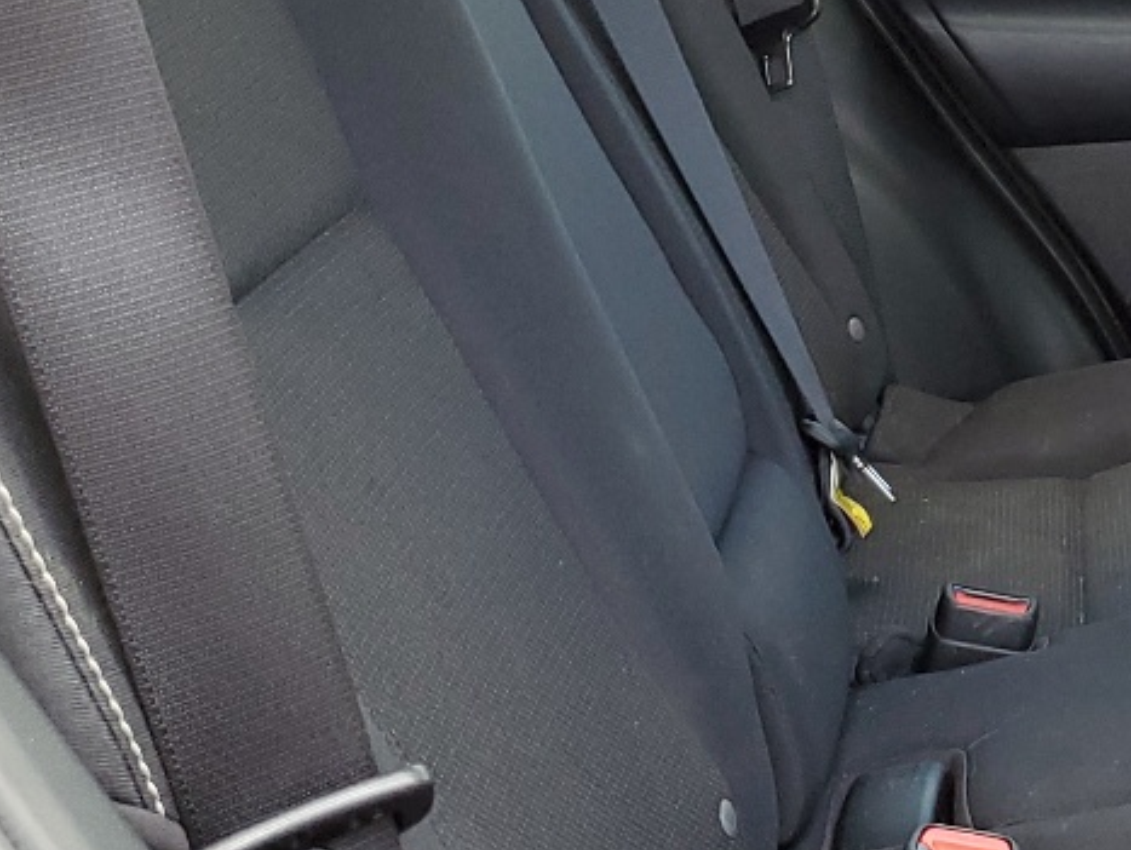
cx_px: 1443
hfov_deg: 20.3
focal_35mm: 89
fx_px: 2910
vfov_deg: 16.6
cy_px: 315
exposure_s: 1/120
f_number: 1.5
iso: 72
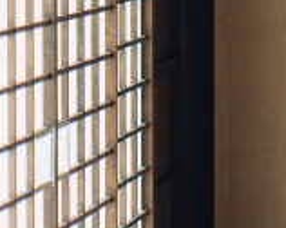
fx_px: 3424
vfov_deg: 3.8
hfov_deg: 4.7
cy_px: -41
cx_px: 681
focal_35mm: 405
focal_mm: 85
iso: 500
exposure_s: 1/125
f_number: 1.8
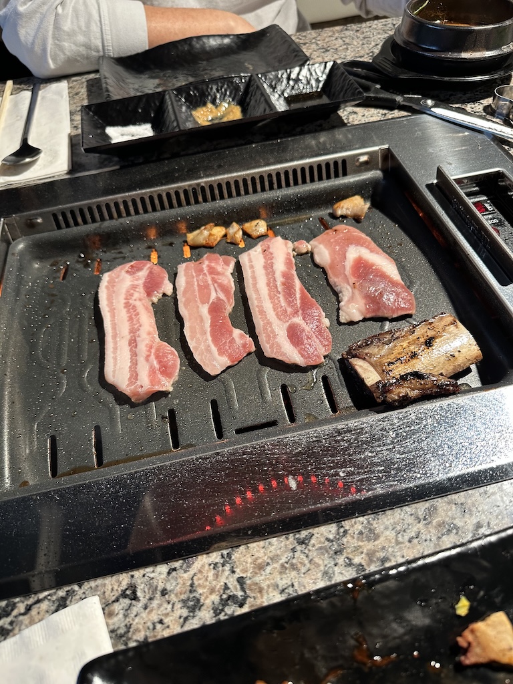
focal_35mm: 24
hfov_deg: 56.8
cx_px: 256
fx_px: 474
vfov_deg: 71.6
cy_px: 342
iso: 160
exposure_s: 1/60
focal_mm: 6.86
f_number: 1.78
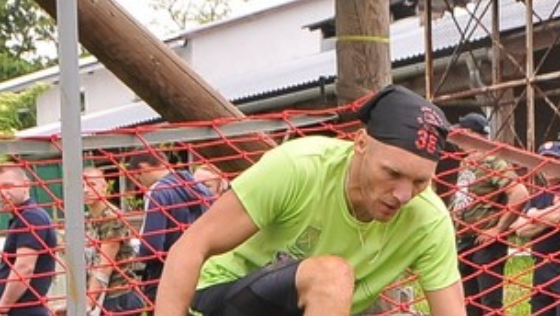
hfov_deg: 11.0
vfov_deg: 6.2
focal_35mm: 195
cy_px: 446
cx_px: 421
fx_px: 2897
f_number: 9
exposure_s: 1/320
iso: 800
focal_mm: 42
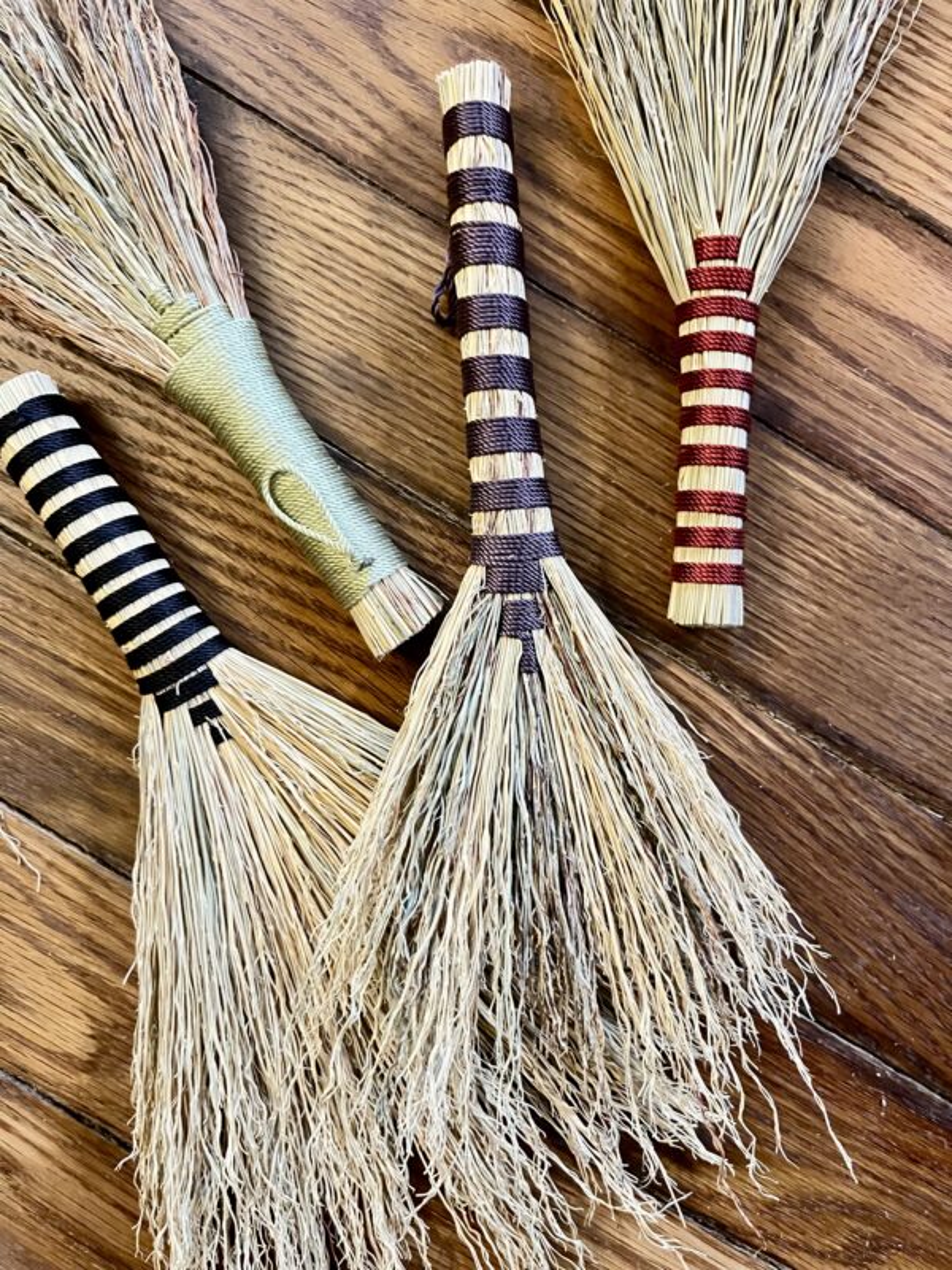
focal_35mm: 26
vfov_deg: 67.3
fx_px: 953
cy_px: 635
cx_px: 476
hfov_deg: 53.1
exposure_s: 1/30
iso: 1000
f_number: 1.6
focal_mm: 5.1
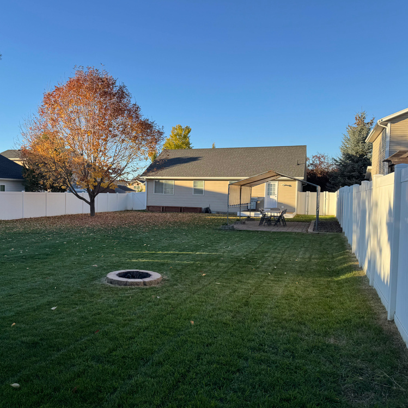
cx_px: 147
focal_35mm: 29
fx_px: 387
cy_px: 205
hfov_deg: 54.8
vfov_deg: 55.6
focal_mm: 6.76
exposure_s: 1/1339
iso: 80
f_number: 1.78
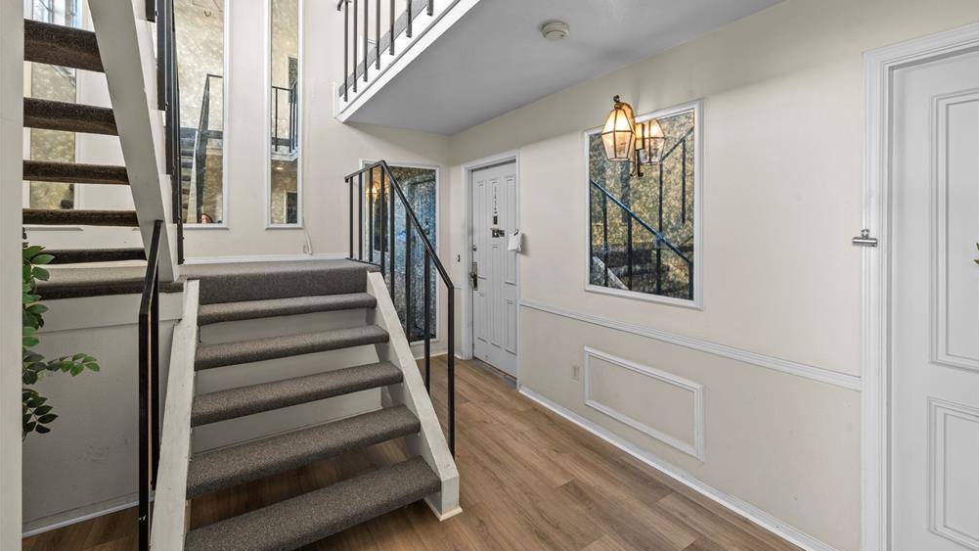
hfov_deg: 103.0
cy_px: 255
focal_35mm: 15
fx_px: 389
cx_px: 500
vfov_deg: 70.4
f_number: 9
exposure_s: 1/6
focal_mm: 14
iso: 200
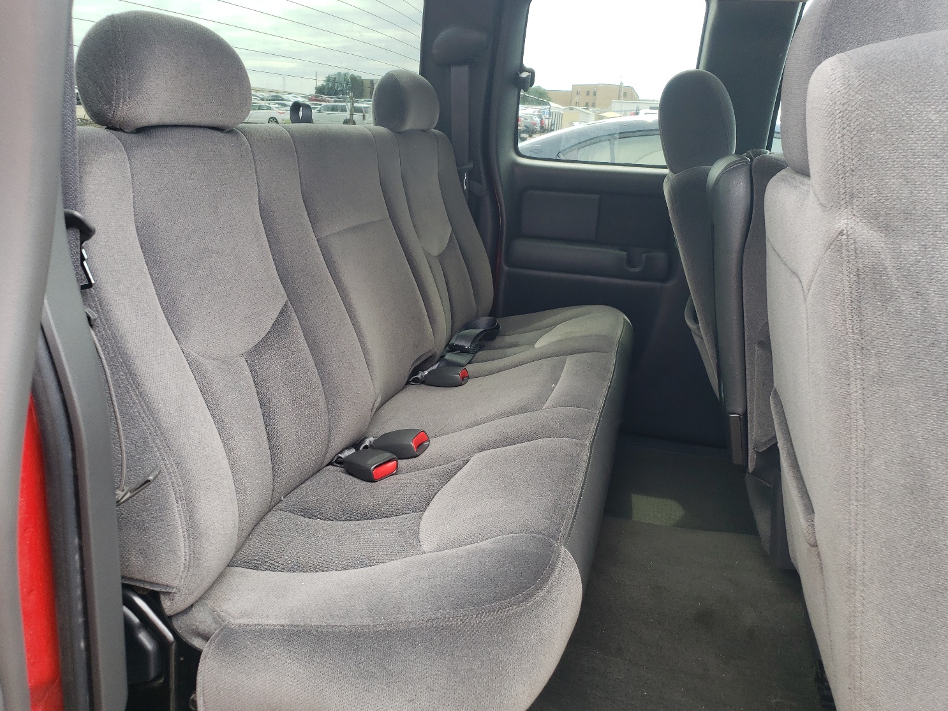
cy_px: 363
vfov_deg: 49.7
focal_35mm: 28
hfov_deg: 63.4
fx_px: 767
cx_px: 457
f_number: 1.5
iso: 50
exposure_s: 1/185
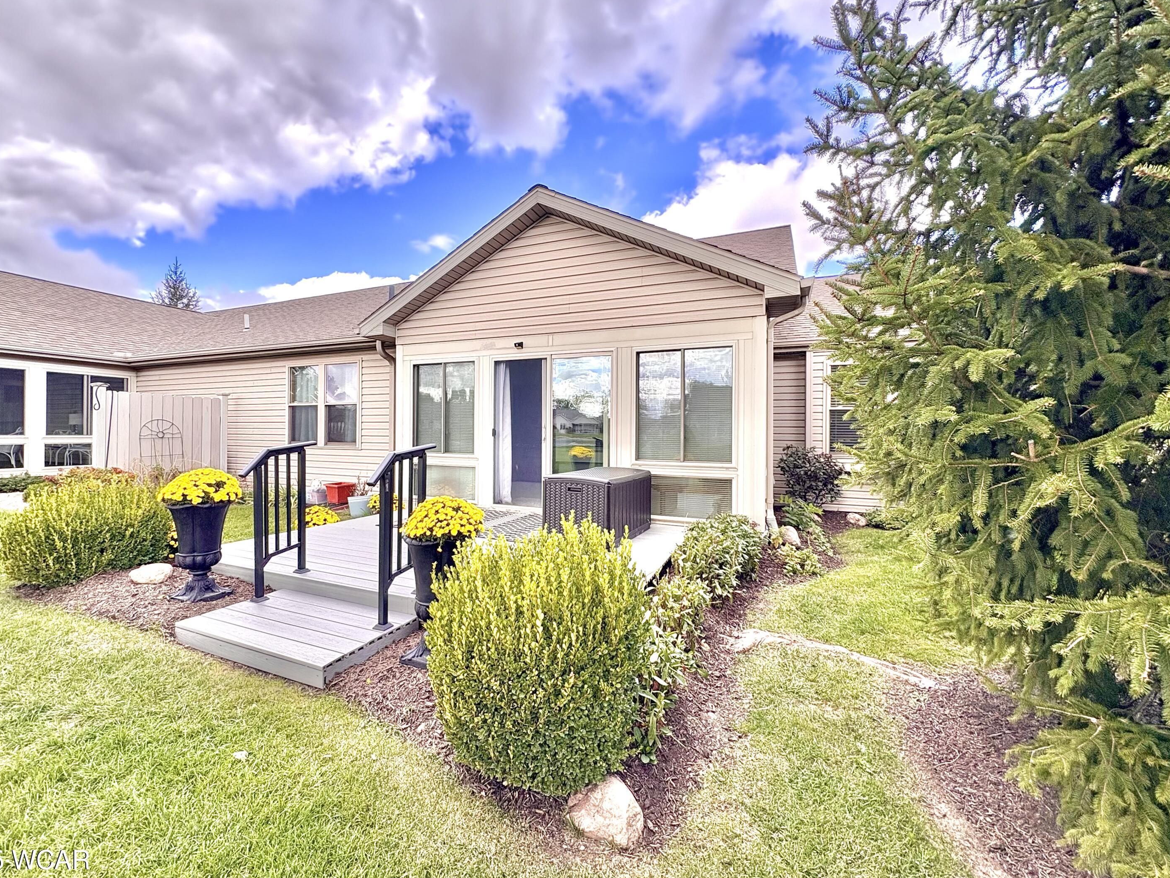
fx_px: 507
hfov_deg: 98.1
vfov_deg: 81.7
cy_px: 433
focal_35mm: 15
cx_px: 551
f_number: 2.2
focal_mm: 2.22
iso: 64
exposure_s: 1/226
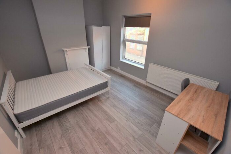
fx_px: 96
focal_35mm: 15
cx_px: 116
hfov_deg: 100.4
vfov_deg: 77.4
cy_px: 77
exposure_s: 1/100
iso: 800
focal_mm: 10
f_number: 5
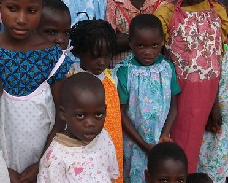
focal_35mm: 86
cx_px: 55
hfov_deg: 22.0
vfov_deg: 17.8
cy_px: 55
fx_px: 581
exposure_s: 1/348
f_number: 2.9
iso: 80
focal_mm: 5.7
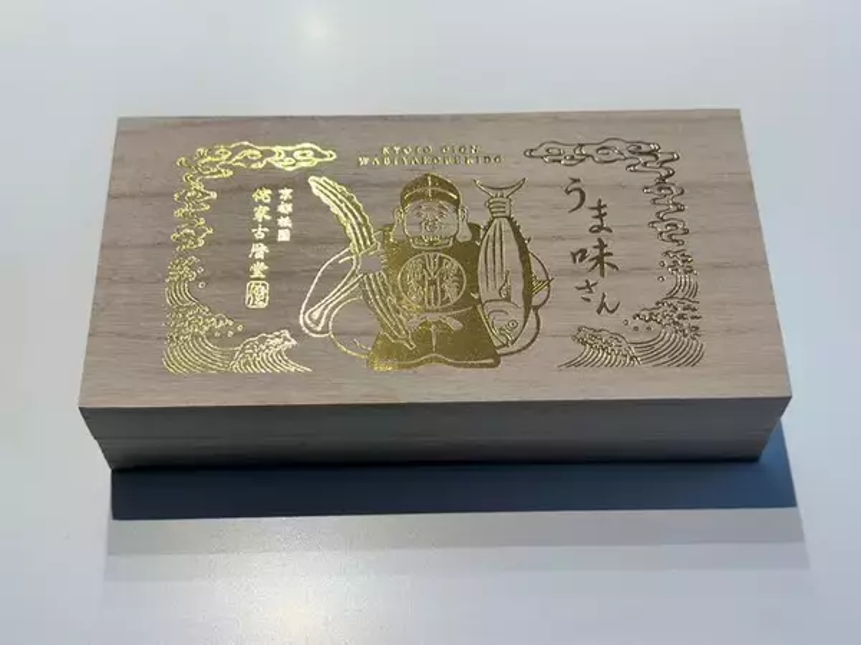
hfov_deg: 39.7
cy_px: 322
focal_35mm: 48
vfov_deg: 30.3
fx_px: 1194
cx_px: 430
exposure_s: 1/120
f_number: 1.78
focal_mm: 6.86
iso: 80
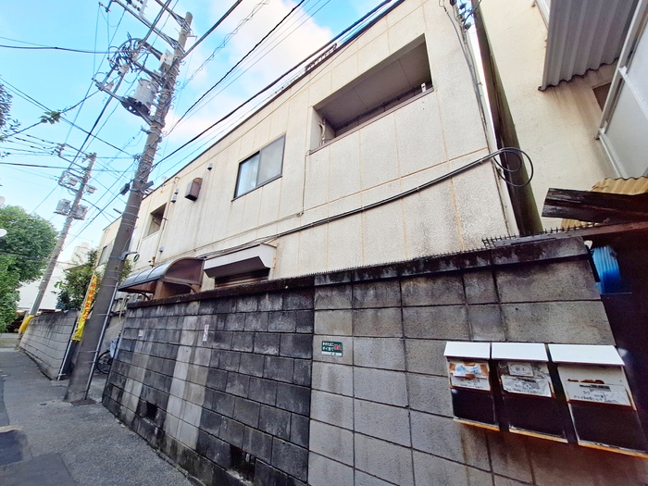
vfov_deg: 89.9
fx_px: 243
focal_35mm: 13
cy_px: 243
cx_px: 324
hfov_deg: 106.2
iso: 64
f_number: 2.2
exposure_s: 1/100
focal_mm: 1.74
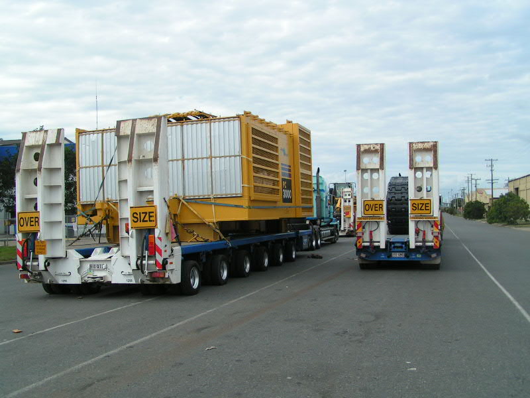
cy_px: 199
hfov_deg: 49.0
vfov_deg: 37.7
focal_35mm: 38
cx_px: 265
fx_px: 582
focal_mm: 5.8
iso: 50
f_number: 5.6
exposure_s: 1/400
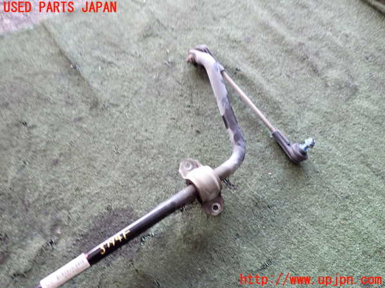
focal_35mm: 30
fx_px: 334
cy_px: 144
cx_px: 192
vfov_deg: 46.8
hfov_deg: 60.0
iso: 320
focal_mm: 5.4
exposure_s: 1/30
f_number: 2.3
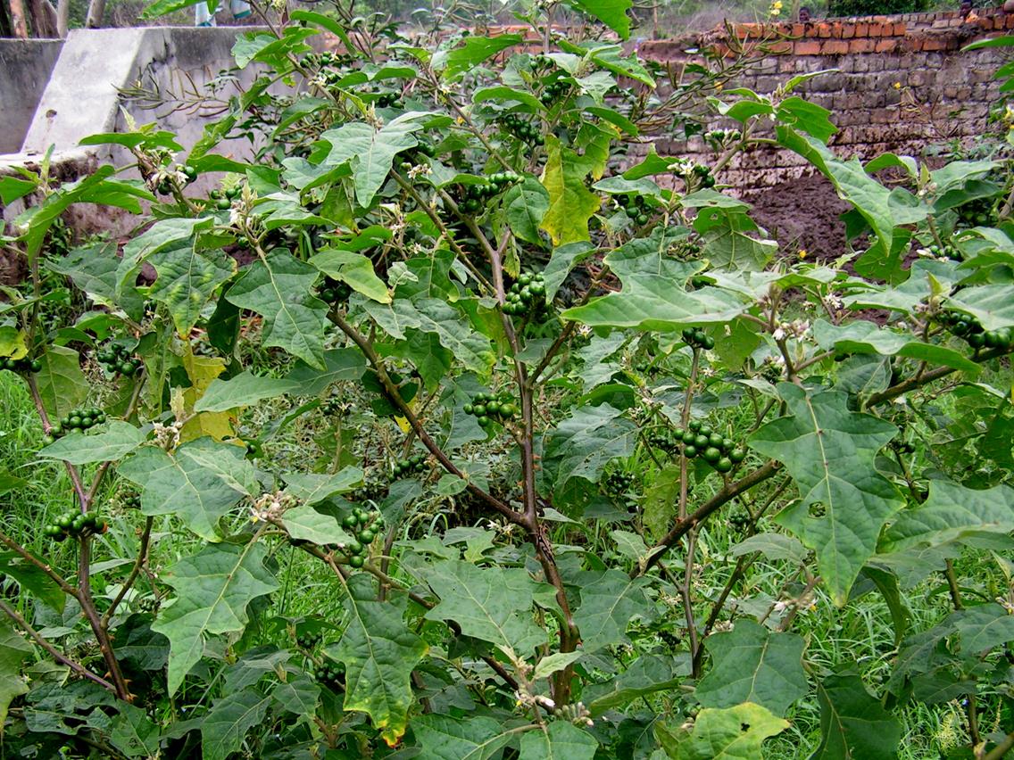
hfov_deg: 49.0
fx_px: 1113
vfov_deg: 37.7
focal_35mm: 38
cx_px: 507
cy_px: 380
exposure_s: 1/80
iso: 50
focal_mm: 6.3
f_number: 3.5
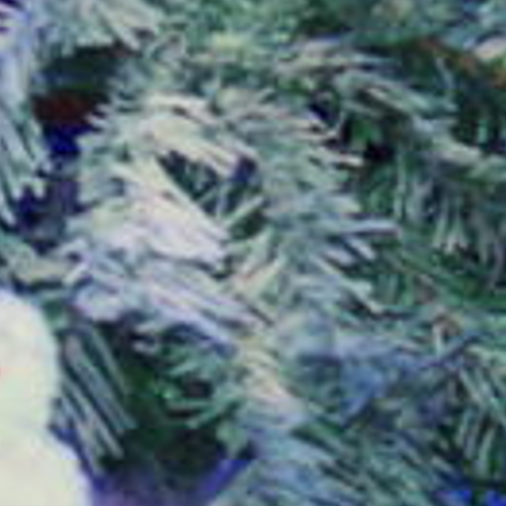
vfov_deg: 2.9
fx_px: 10022
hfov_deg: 2.9
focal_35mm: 606
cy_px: 0
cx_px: 776
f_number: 2.8
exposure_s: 1/100
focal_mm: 42.5
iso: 640
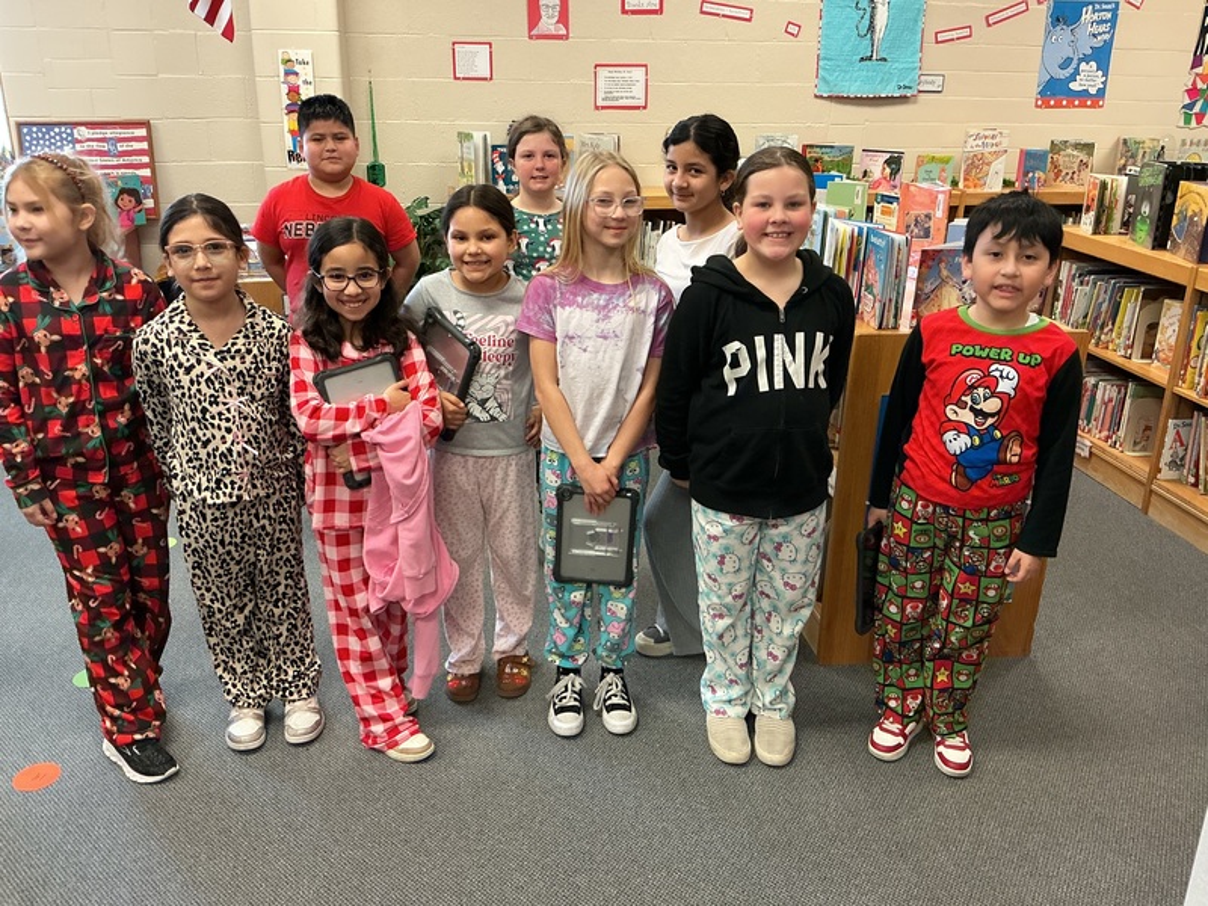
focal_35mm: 29
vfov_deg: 48.2
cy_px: 453
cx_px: 604
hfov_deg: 61.7
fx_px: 1012
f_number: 1.8
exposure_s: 1/60
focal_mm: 3
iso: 125
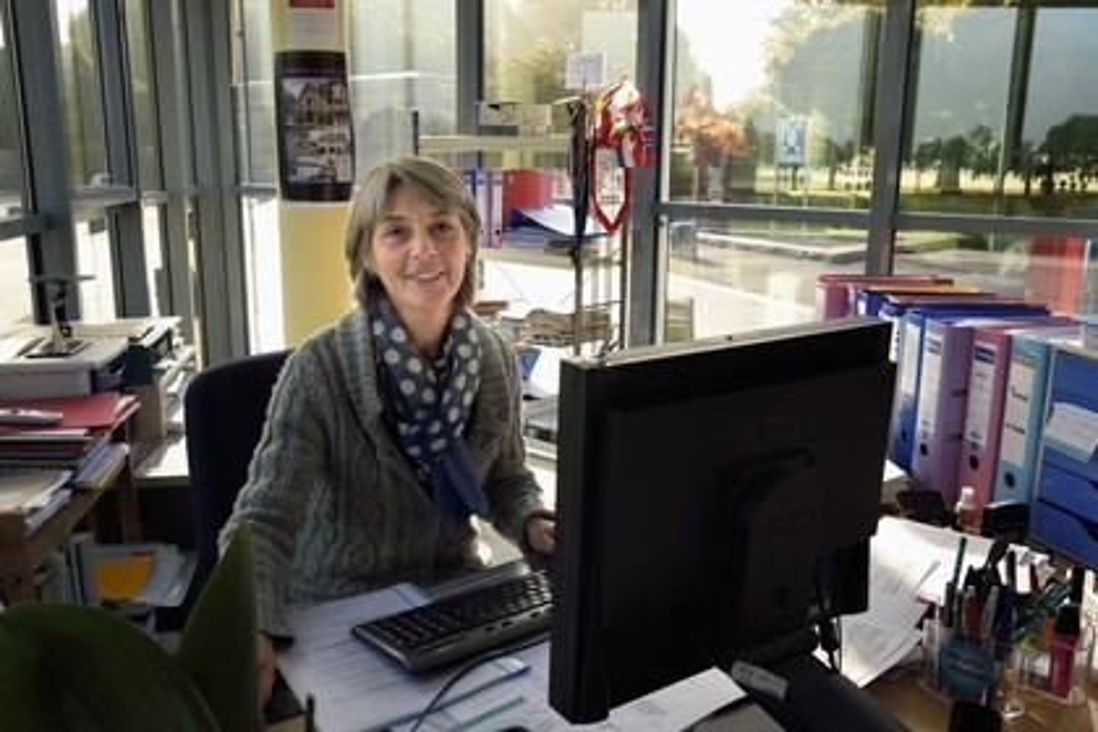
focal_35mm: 32
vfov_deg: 41.1
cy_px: 366
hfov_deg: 58.7
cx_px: 549
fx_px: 976
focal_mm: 32
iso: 800
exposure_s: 1/125
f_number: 10
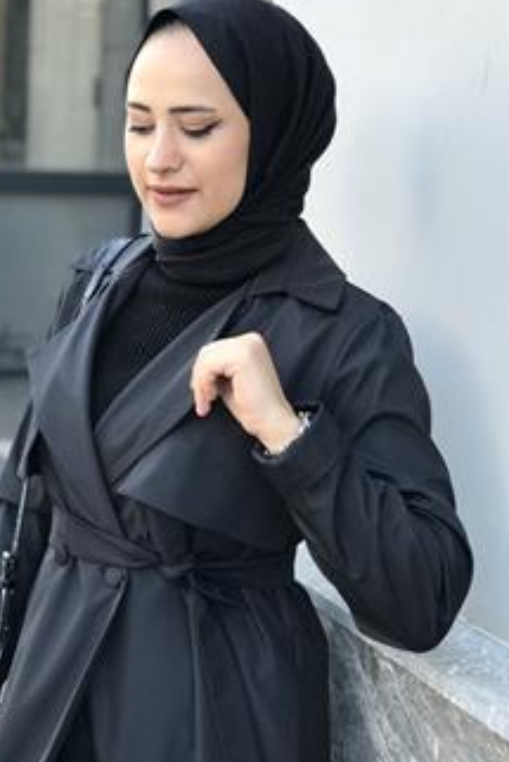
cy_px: 340
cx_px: 192
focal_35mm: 76
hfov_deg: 17.9
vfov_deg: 26.6
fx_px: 1610
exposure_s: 1/50
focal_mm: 6.6
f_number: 2.8
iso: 20
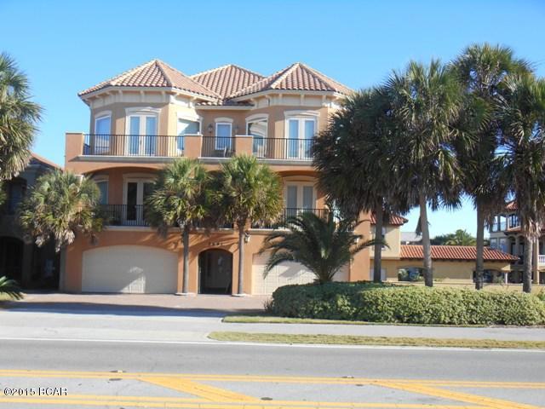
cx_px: 272
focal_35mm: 41
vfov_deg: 35.1
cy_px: 204
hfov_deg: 45.8
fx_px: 646
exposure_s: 1/320
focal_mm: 7.2
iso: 80
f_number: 3.9
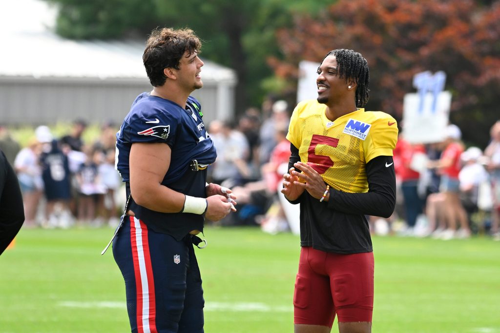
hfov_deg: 6.2
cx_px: 250
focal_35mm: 330
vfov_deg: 4.2
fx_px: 4584
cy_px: 166
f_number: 5.6
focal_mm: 330
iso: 720
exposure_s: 1/1250
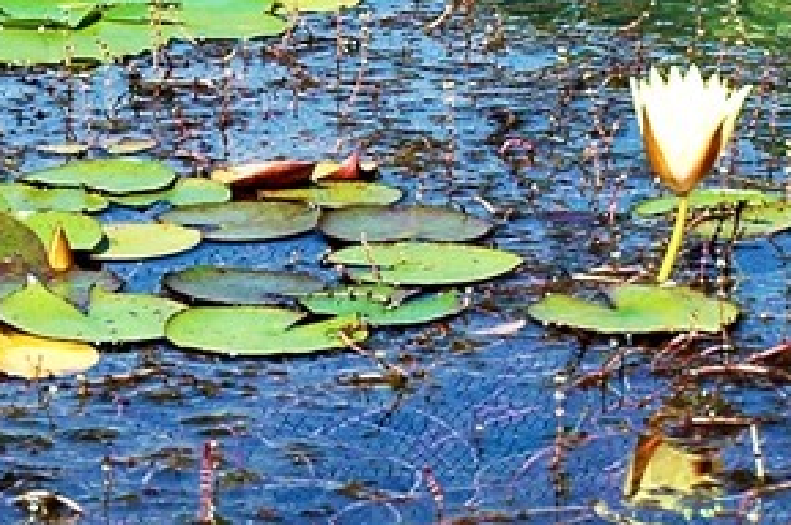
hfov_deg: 8.5
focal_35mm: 242
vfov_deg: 5.7
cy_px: 332
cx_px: -63
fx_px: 5302
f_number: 9
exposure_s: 1/320
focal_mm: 31
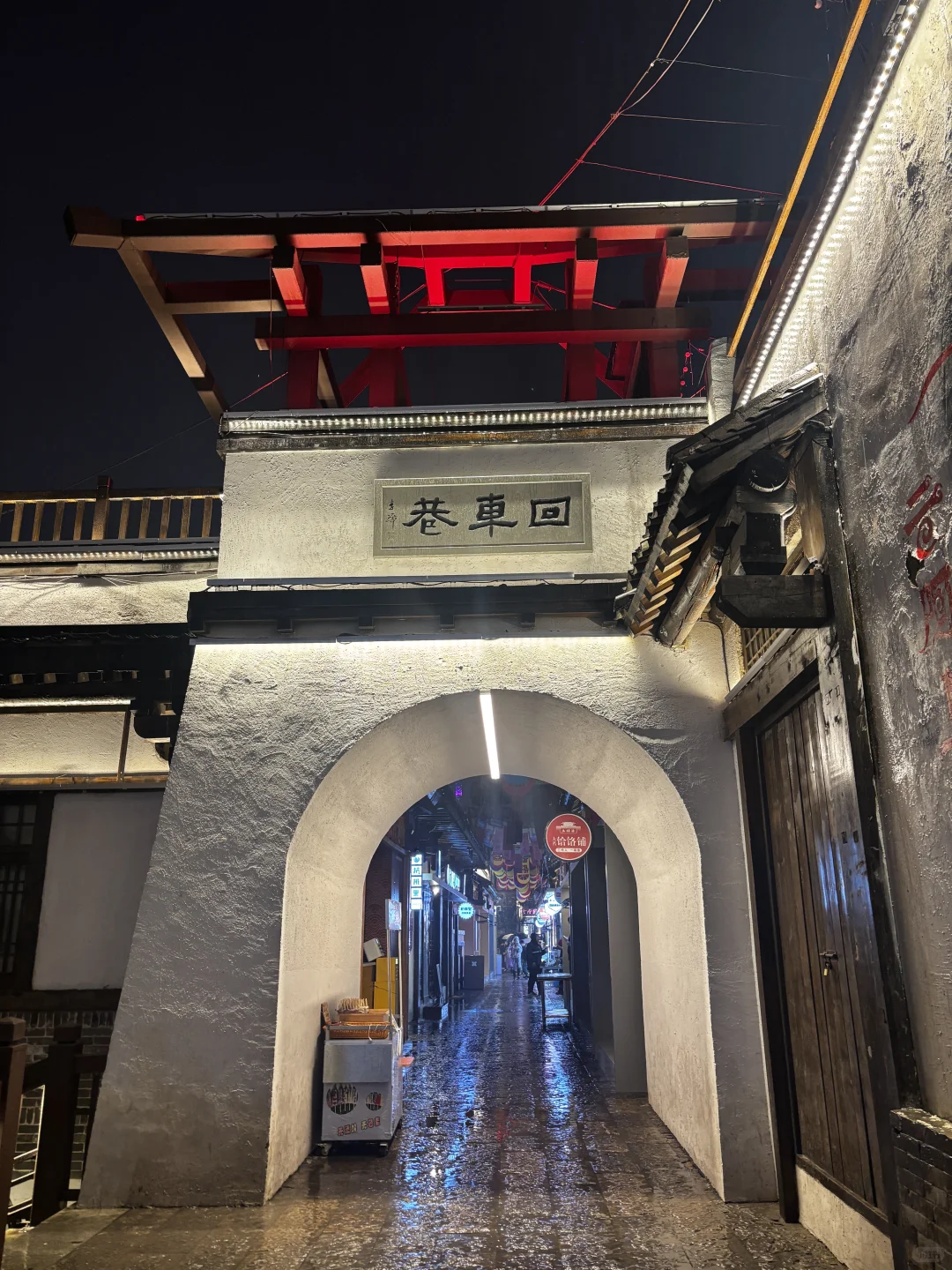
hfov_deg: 53.1
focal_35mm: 26
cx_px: 476
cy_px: 635
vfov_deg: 67.3
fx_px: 953
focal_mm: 5.96
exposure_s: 1/50
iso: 160
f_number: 1.6
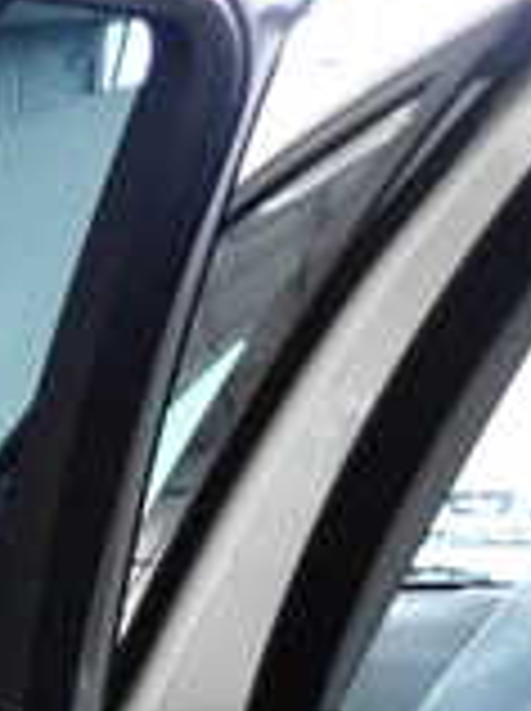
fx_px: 1948
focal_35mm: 95
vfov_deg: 19.8
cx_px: -680
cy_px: 765
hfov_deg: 12.6
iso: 1600
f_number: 2
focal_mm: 4.5
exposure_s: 1/125
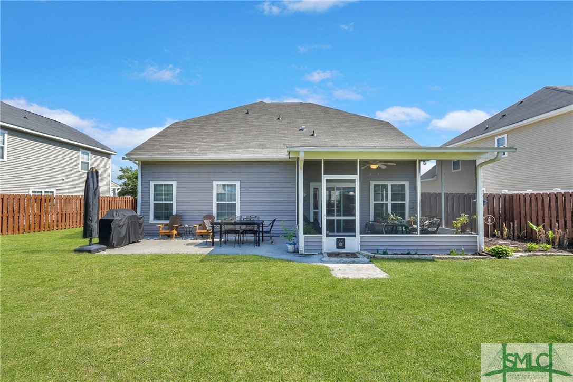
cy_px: 191
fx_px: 255
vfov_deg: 73.7
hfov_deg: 96.8
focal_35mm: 16
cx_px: 286
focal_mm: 16
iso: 320
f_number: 9
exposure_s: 1/400
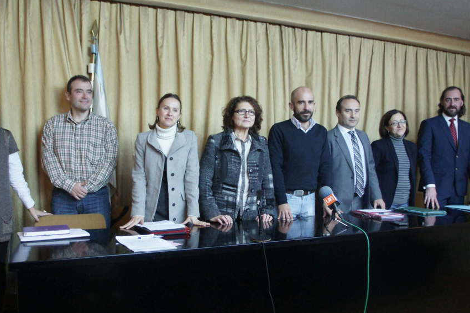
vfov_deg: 41.1
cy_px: 174
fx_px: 418
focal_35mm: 32
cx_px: 196
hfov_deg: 58.4
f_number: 3.2
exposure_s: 1/40
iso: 1600
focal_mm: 17
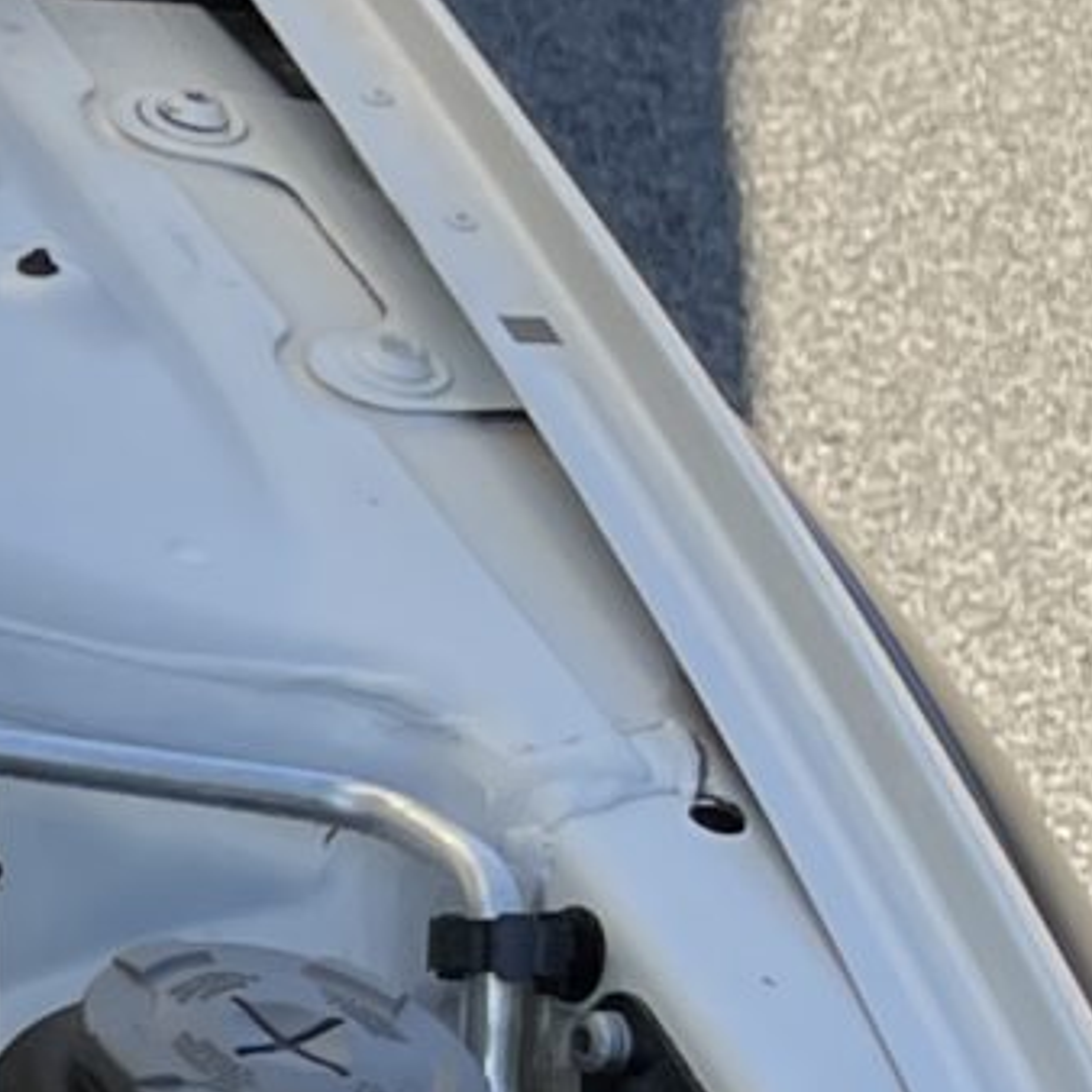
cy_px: 740
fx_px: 6210
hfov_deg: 7.6
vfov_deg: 10.0
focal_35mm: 174
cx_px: -3034
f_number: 1.6
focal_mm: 4.2
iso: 32
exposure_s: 1/947
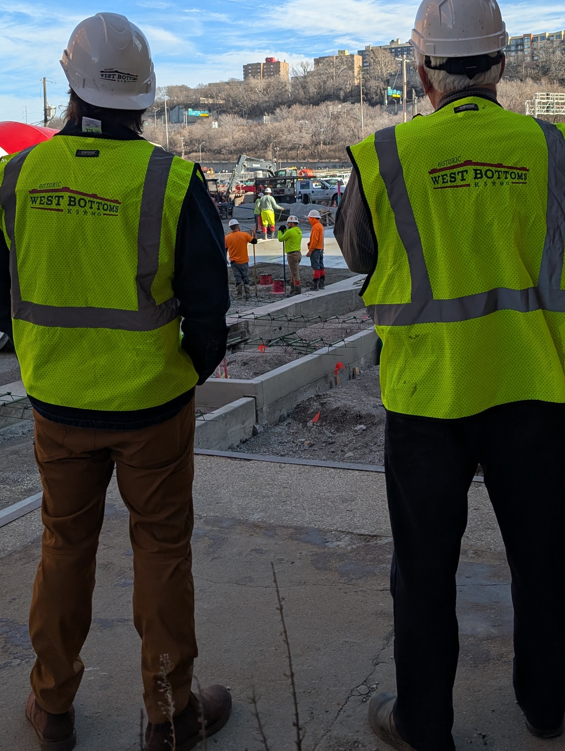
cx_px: 282
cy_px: 251
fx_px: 890
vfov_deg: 45.0
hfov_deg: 35.2
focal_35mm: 41
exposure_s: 1/818
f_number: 1.68
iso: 22
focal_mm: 6.9
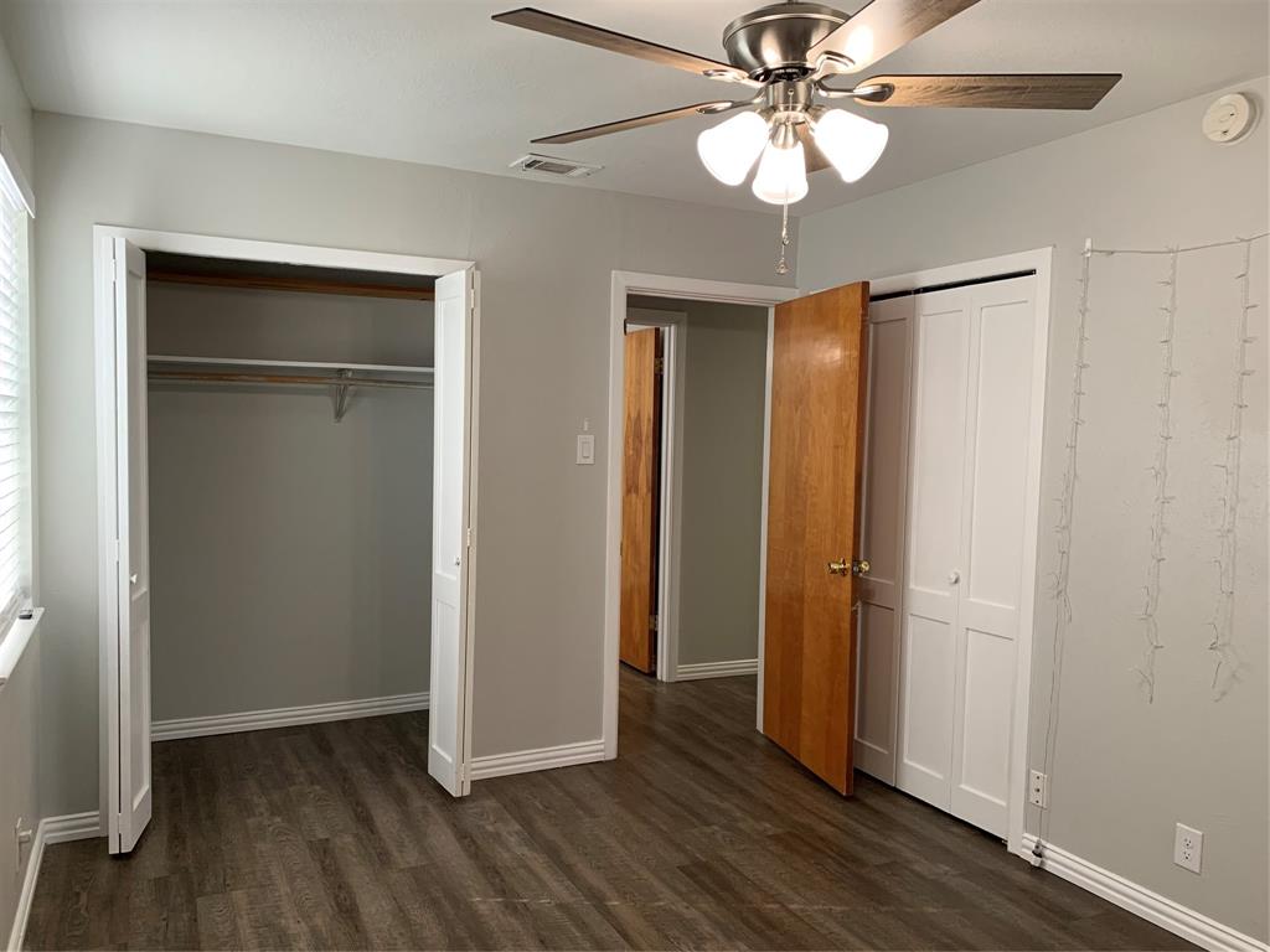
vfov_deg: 53.1
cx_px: 635
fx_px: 954
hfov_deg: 67.3
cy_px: 476
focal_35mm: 26
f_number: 1.8
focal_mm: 4.25
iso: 100
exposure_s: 1/60
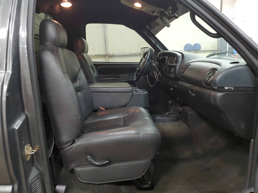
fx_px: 194
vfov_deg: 53.1
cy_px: 96
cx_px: 129
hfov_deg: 67.3
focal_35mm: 26
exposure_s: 1/40
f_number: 1.5
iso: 292
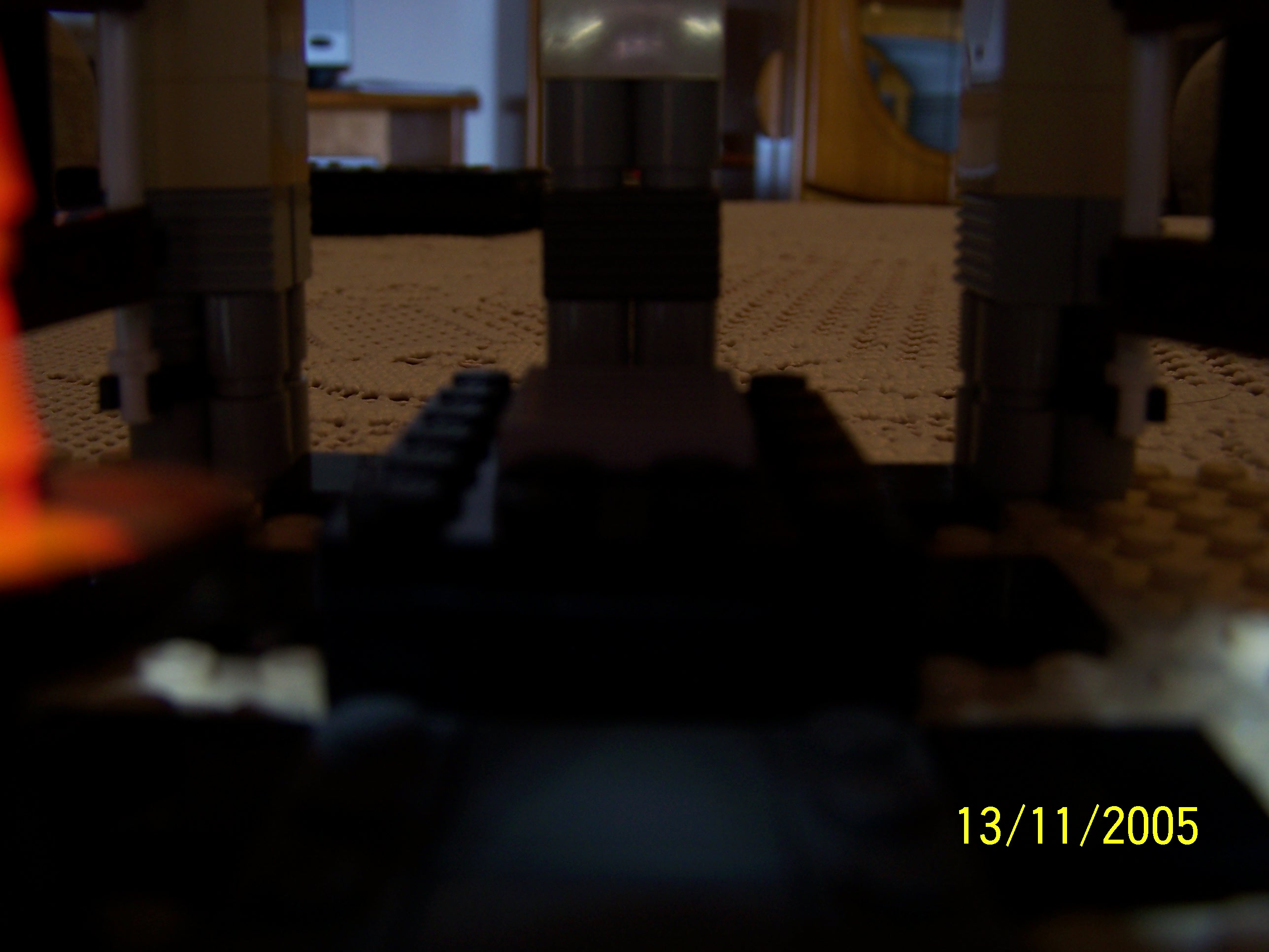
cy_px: 476
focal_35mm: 38
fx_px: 1393
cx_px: 634
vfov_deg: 37.7
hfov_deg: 49.0
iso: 80
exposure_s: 1/60
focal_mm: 6.3
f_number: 2.8
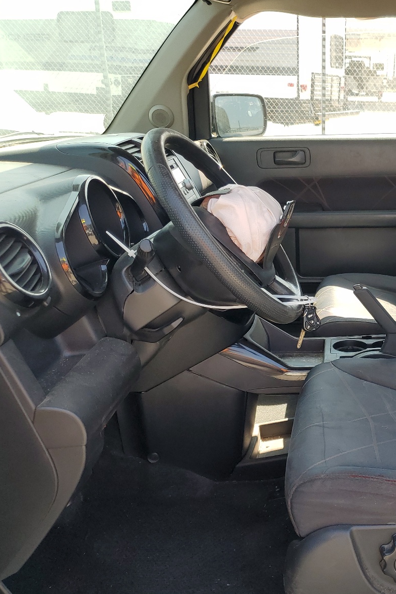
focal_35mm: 37
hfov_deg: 33.8
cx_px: 363
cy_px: 303
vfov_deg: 51.9
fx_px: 610
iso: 50
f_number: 1.5
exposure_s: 1/333
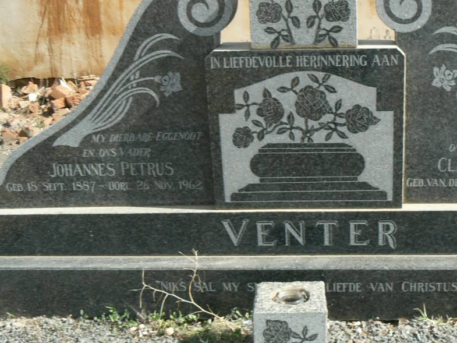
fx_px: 726
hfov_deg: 34.3
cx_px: 336
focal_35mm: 55
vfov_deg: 26.4
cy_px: 239
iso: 80
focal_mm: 6
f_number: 5.6
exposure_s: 1/250
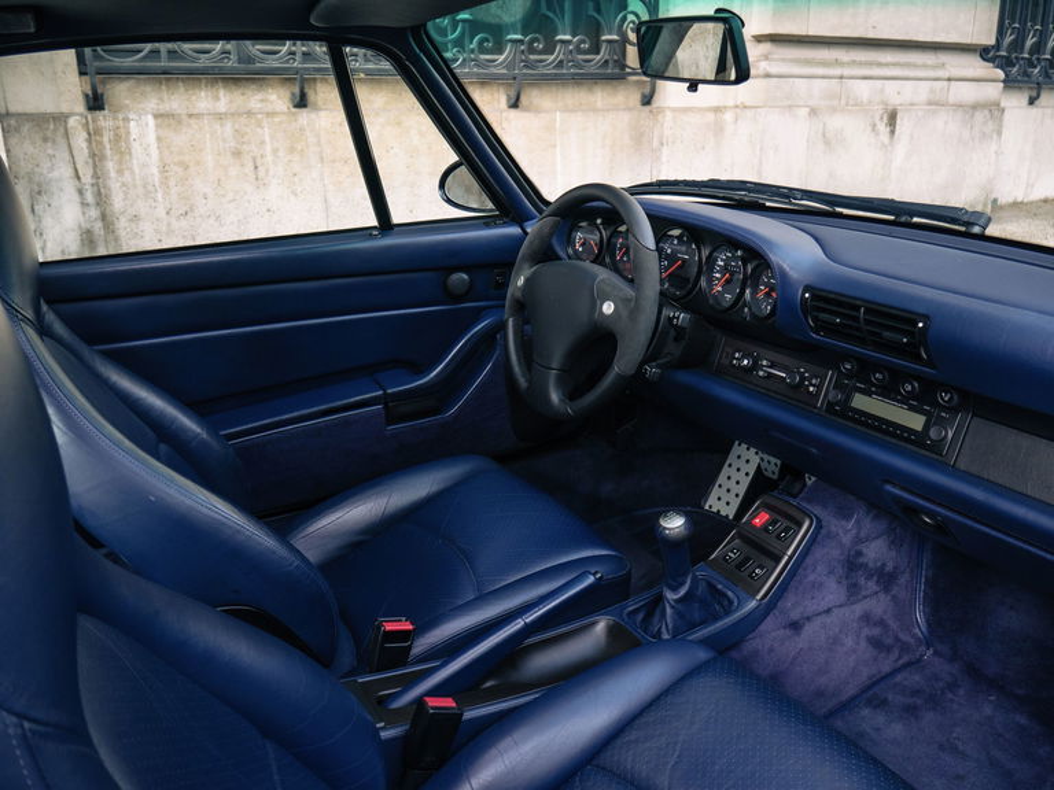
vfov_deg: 49.7
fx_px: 853
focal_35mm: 28
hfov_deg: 63.4
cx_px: 527
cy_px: 395
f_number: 4
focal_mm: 14
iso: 400
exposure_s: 1/160
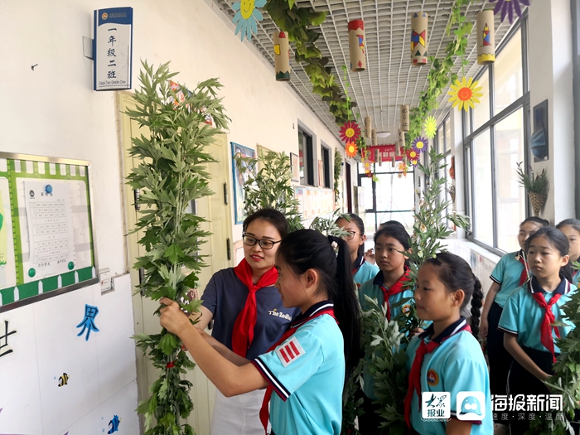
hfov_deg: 65.3
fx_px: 452
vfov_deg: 51.4
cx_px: 290
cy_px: 218
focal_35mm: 27
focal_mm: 3.95
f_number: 1.6
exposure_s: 1/111
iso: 50
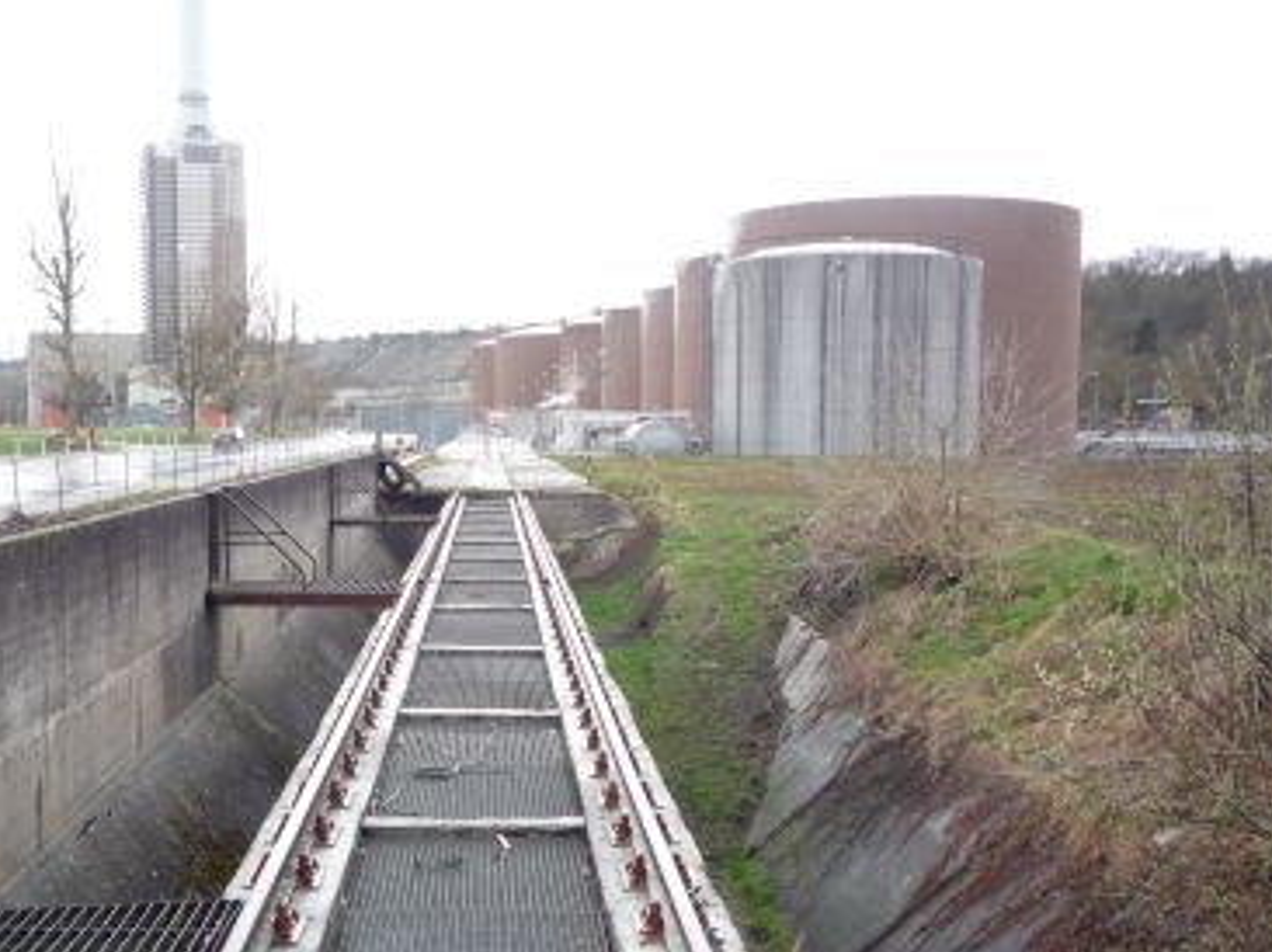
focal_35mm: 42
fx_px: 1542
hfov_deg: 44.5
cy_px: 608
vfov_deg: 34.1
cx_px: 490
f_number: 3.3
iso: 100
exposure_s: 1/100
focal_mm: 5.2
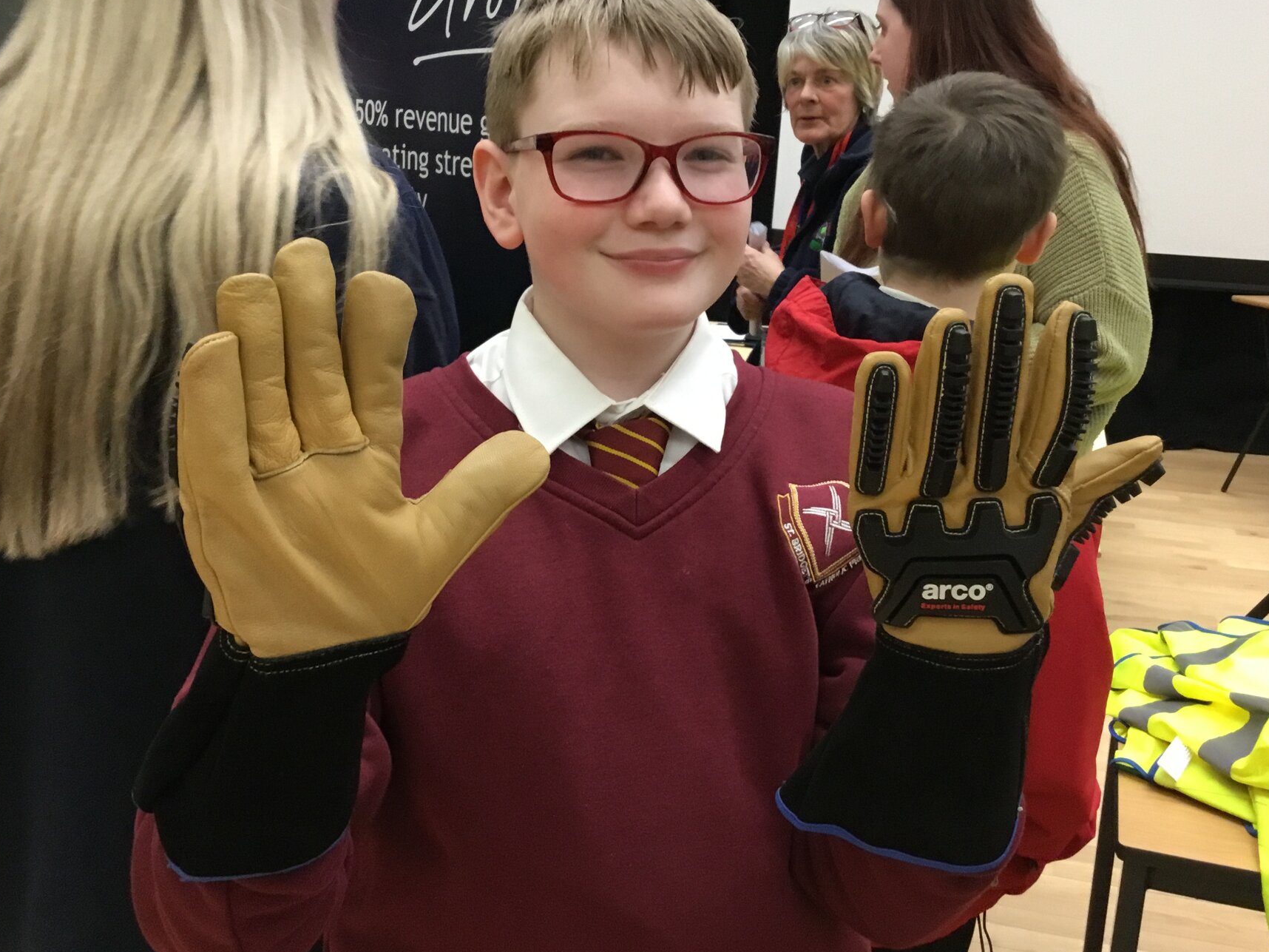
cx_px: 616
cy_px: 395
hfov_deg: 50.1
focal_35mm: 37
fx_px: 1356
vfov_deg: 38.6
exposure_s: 1/33
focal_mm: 3.3
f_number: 2.4
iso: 160
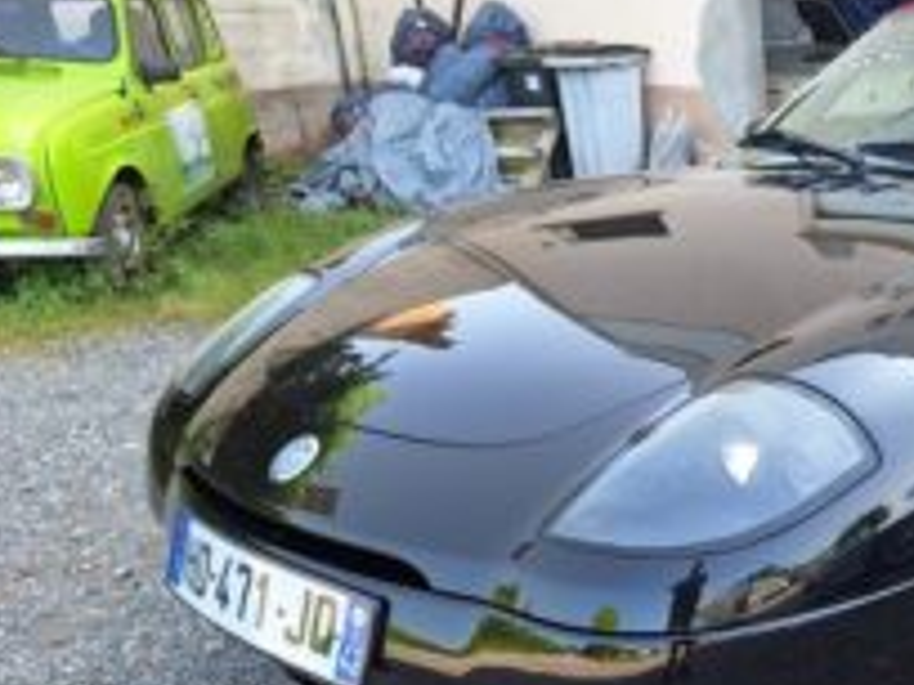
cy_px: 488
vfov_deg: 31.8
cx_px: 865
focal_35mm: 45
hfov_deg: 38.4
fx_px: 1188
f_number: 1.8
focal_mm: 5.54
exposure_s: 1/232
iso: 40
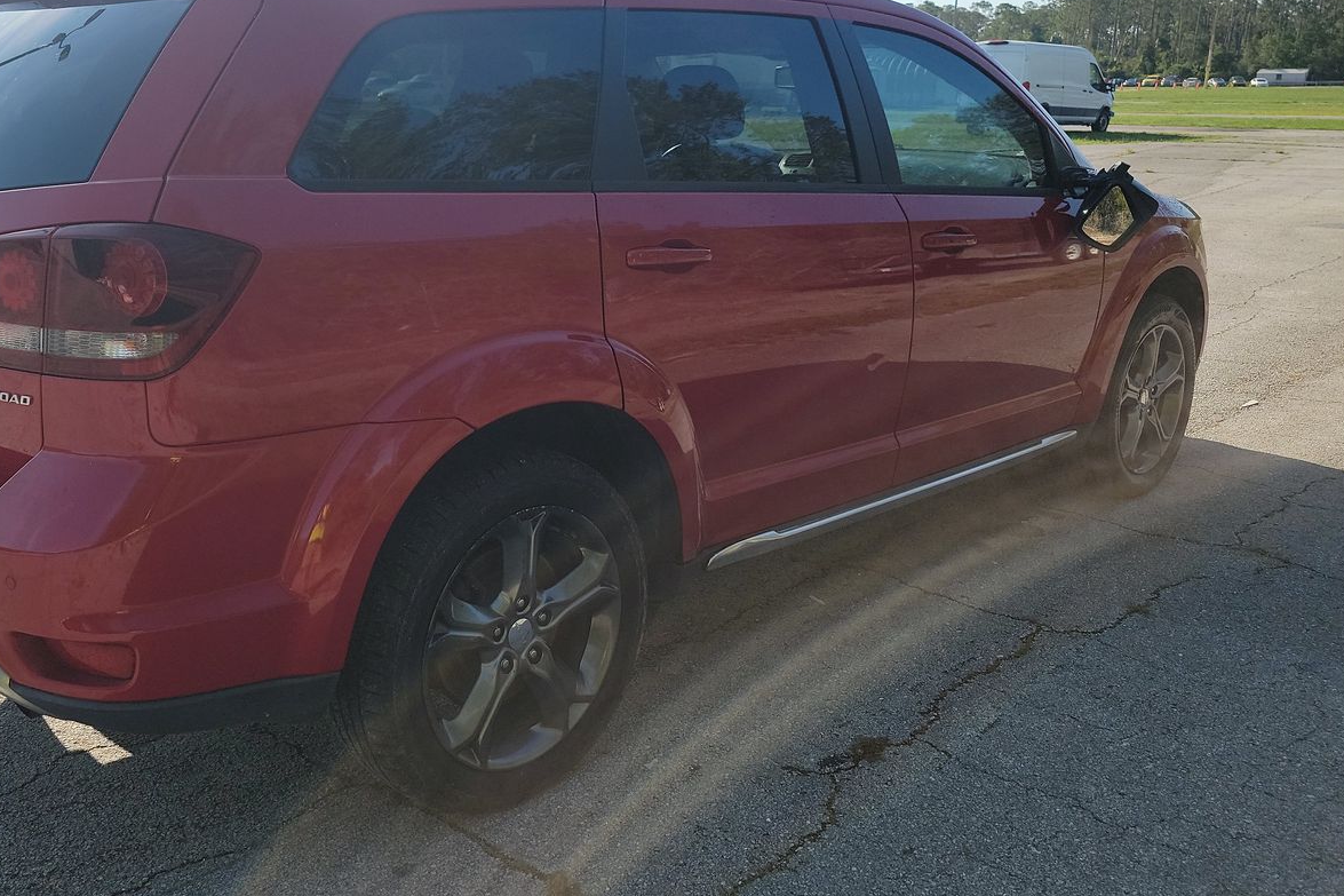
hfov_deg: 55.4
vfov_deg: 38.6
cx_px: 536
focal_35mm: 34
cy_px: 322
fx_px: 1269
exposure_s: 1/768
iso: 50
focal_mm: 6.7
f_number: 1.8
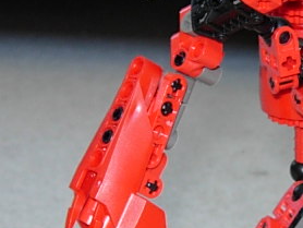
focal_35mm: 151
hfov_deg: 12.9
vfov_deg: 9.8
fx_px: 1323
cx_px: 296
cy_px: 231
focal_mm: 8.5
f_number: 2.9
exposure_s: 1/28.5
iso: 79
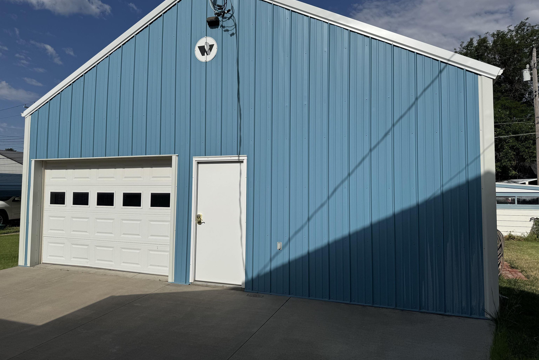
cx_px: 269
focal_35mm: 25
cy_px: 163
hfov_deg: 71.5
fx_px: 374
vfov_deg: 51.2
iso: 80
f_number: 1.78
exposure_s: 1/12346
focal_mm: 6.76
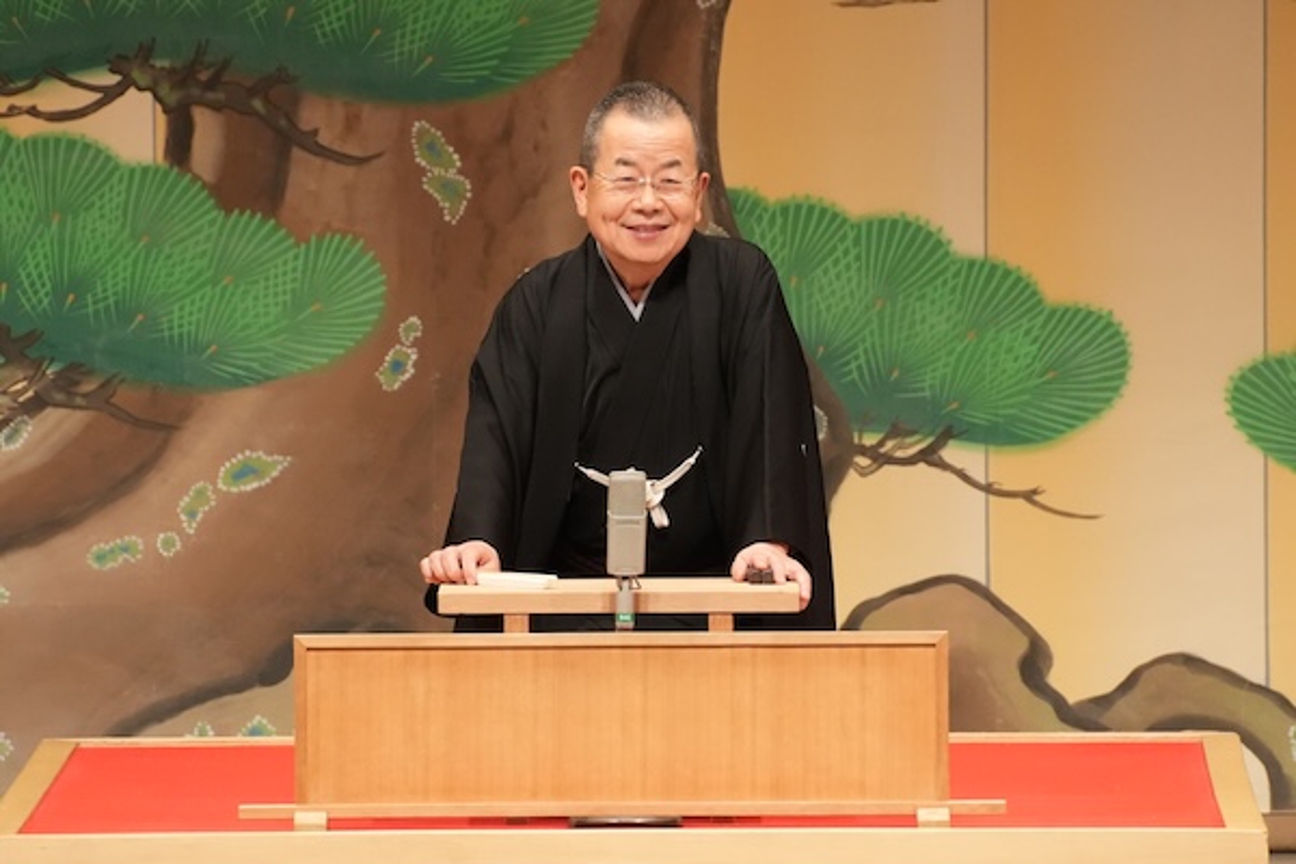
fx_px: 15479
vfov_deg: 3.2
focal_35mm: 430
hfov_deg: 4.8
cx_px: 648
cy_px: 432
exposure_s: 1/250
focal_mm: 287
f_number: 8
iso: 5000
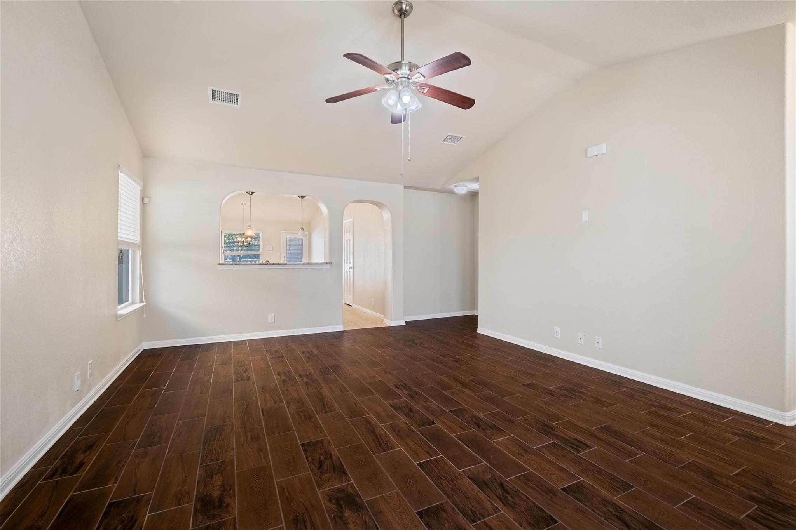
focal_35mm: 15
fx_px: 332
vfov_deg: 77.3
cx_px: 398
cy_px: 265
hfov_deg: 100.4
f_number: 8
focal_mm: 10
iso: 160
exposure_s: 1/125
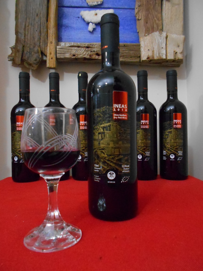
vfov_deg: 67.3
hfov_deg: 53.1
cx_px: 102
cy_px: 136
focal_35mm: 26
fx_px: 203
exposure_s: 1/4
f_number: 3.2
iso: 800
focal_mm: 4.6
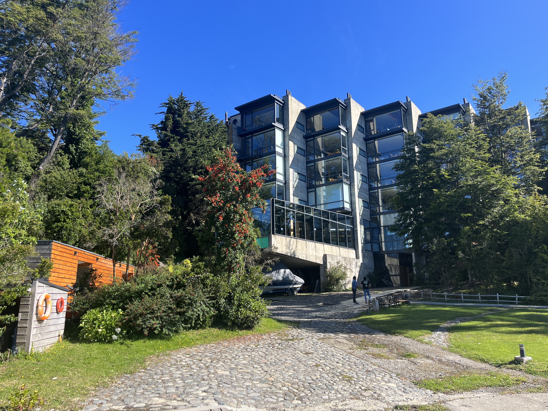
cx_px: 274
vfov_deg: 53.1
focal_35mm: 26
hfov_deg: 67.3
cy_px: 206
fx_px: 412
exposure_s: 1/1600
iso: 50
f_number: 1.6
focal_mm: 5.1
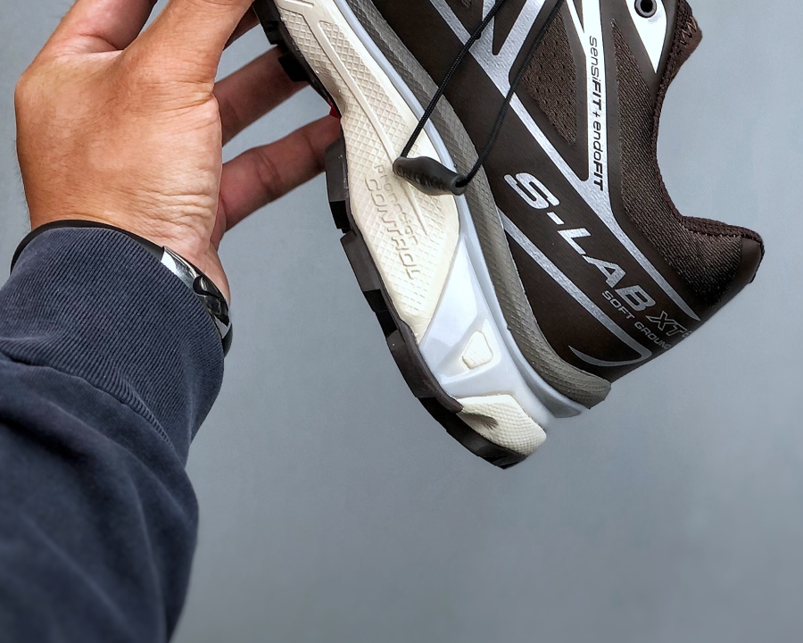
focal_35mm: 89
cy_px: 6
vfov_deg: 16.9
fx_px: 2115
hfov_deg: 21.5
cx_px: 393
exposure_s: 1/50
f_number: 2.8
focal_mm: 6.6
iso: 20
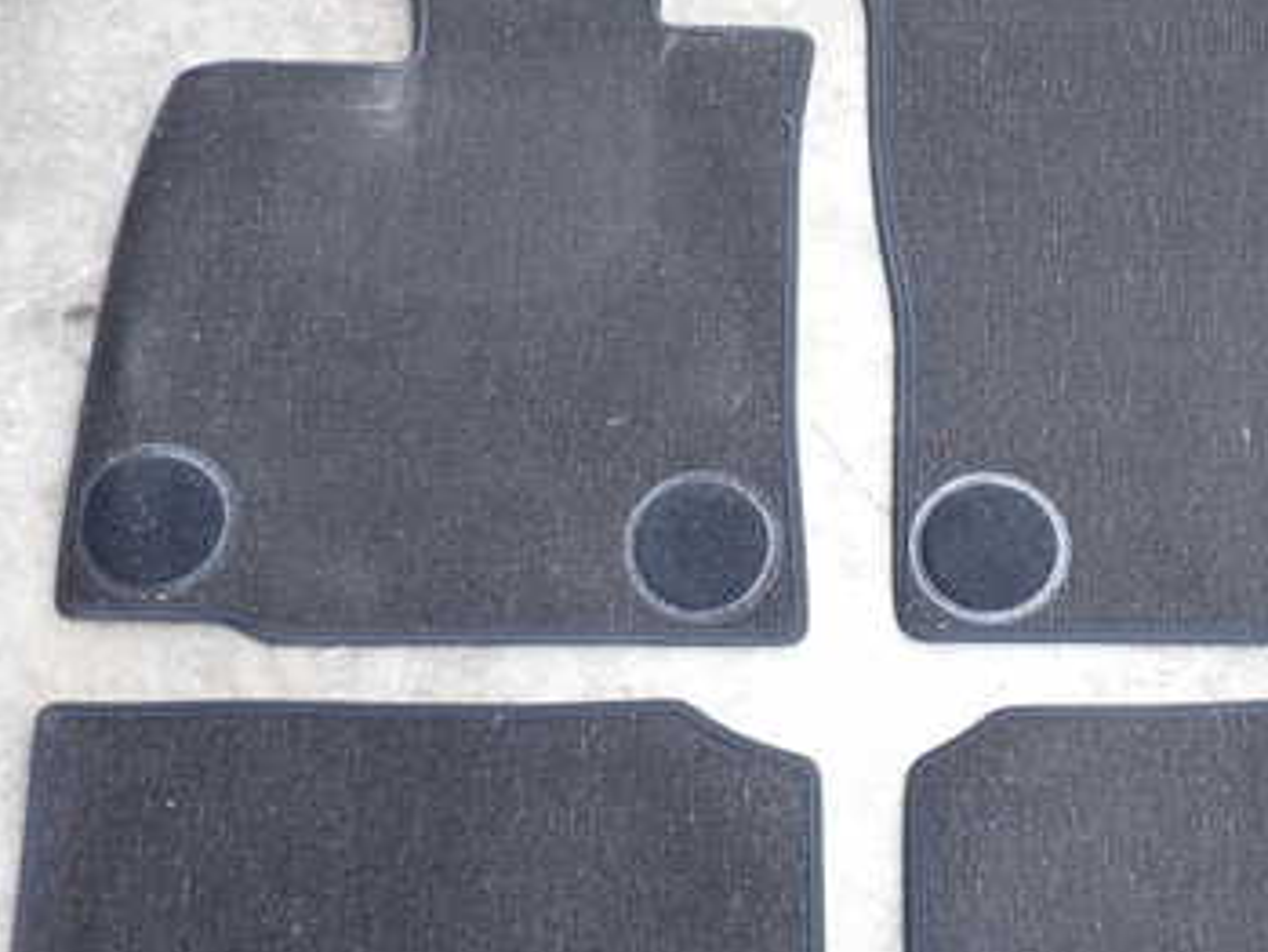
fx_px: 2015
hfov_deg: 34.7
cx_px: 825
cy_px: 491
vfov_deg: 26.6
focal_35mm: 55
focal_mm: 5.79
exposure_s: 1/125
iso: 100
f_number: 2.4
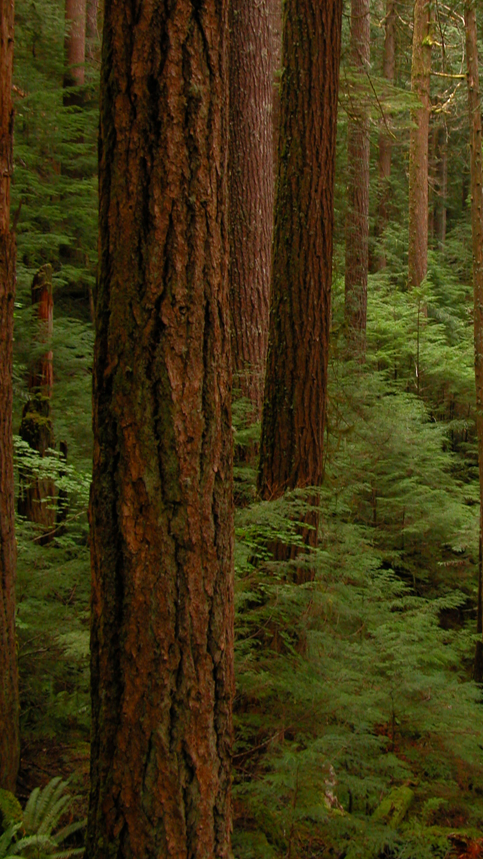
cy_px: 268
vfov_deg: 40.0
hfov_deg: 23.2
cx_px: 389
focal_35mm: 51
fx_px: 1161
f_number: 2.8
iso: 100
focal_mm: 8.9
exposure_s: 1/15
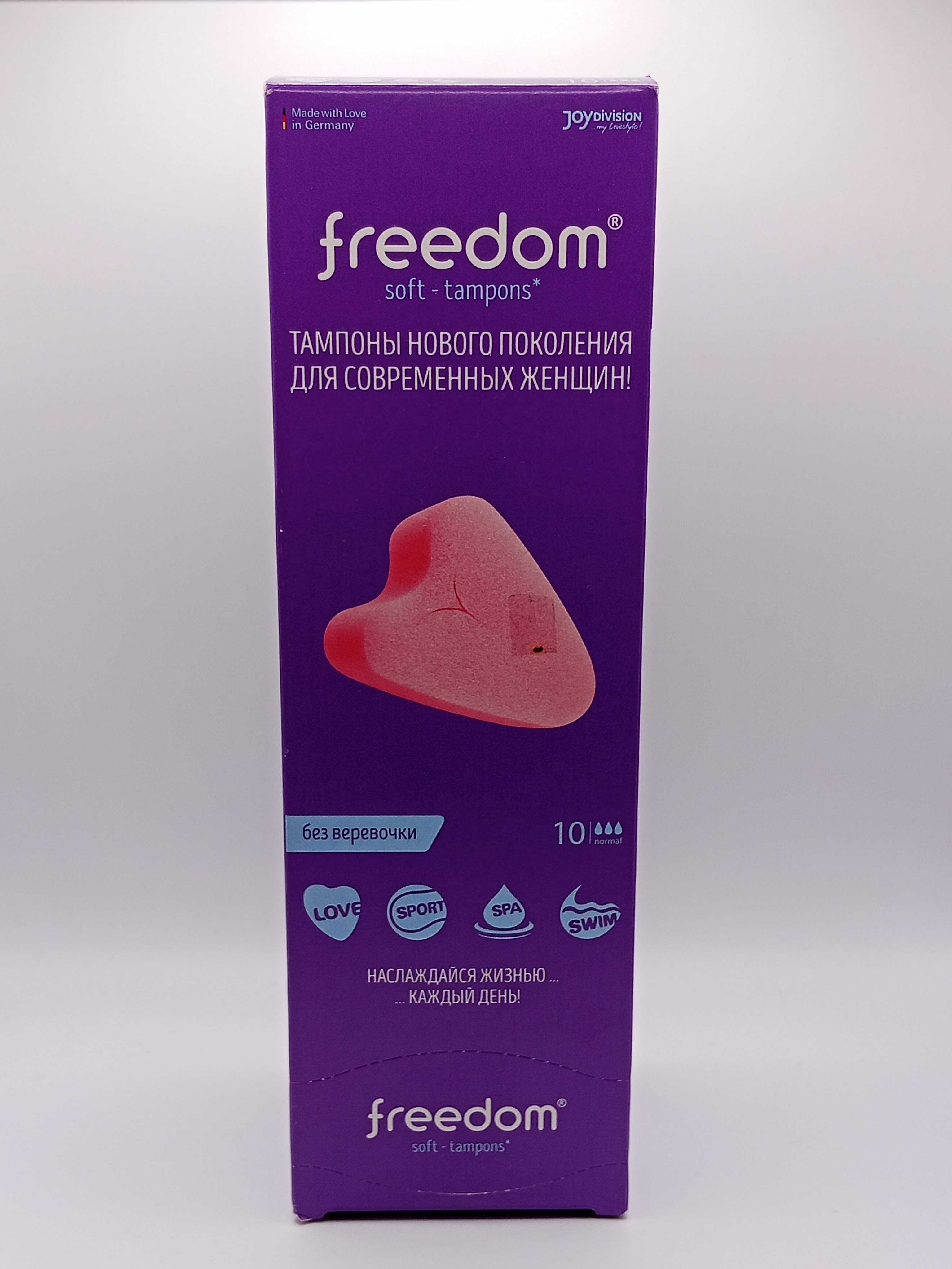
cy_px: 634
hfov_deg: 31.5
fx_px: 1687
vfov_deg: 41.2
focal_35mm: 46
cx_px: 476
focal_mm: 3.98
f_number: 1.8
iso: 50
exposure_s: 1/156
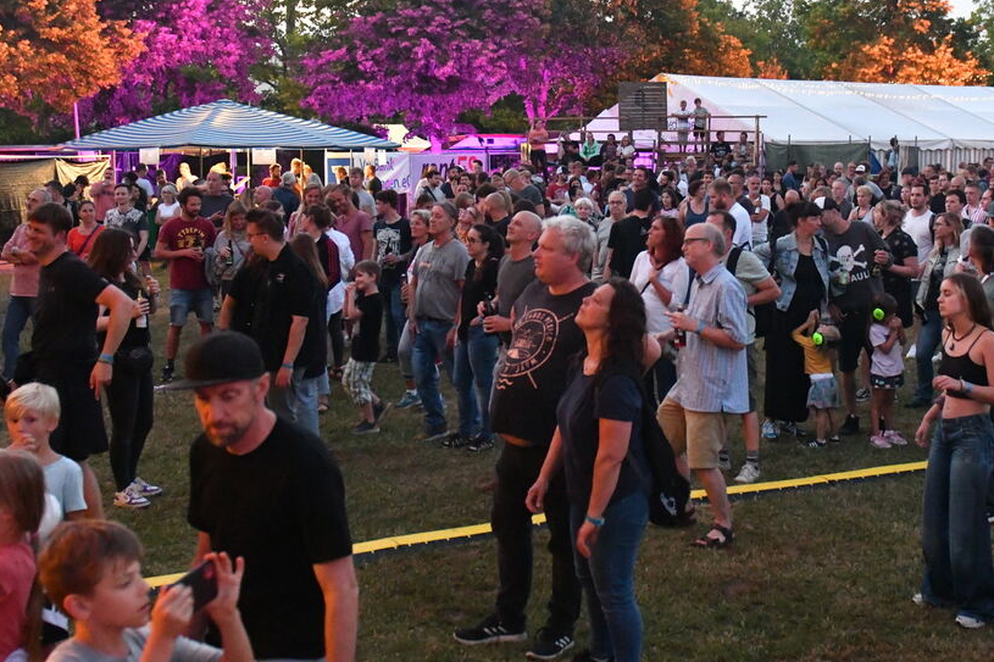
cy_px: 252
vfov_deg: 25.4
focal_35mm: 53
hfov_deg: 37.3
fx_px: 1463
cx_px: 611
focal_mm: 24
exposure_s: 1/100
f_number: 2.8
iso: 8000
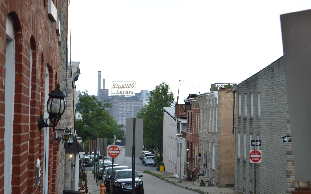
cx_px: 158
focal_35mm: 89
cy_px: 107
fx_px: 750
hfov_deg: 23.4
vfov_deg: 14.8
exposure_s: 1/125
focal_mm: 55
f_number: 5.6
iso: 220
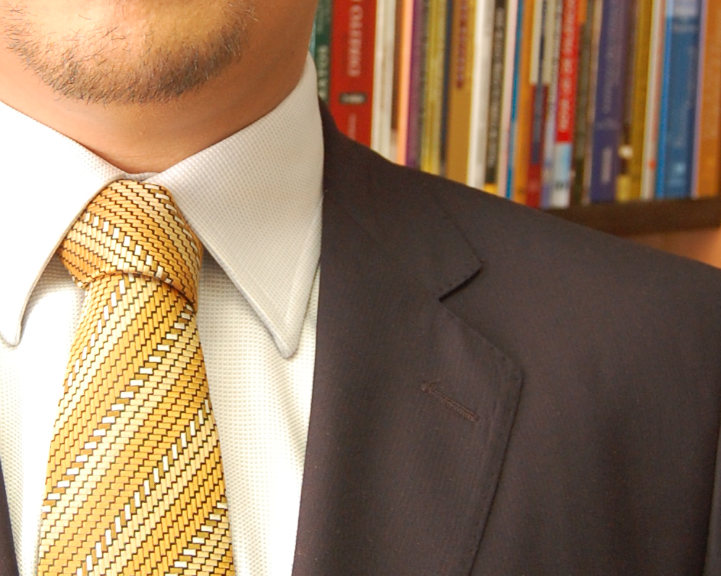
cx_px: 157
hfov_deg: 18.7
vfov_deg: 15.1
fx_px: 2176
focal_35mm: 102
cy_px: 203
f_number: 4
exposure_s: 1/60
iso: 560
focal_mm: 24
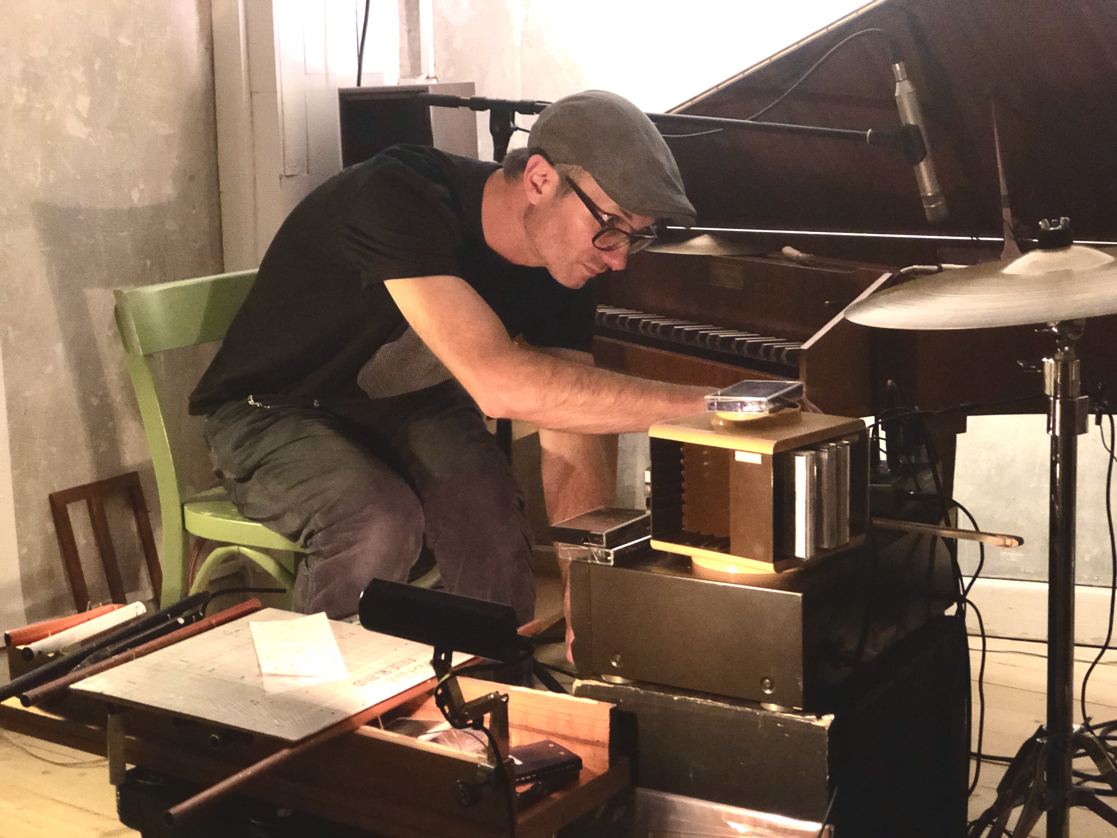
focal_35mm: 57
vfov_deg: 25.7
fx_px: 1839
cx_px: 558
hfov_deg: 33.8
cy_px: 419
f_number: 2.8
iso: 1250
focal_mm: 6.6
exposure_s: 1/33
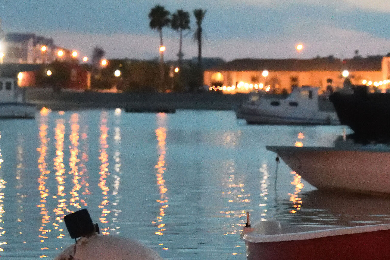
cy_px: 168
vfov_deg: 7.3
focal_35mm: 189
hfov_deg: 10.8
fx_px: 2047
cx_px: 339
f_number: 4
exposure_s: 1/250
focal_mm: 68
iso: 45600
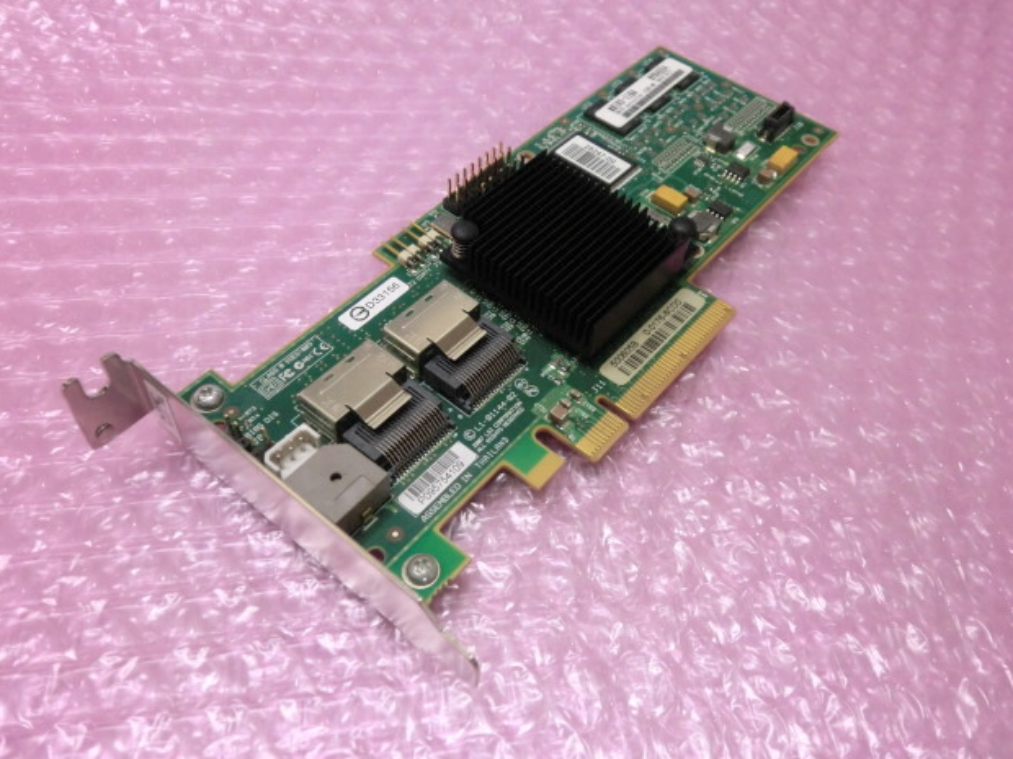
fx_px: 936
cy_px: 369
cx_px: 516
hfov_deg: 56.8
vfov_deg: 44.2
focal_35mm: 32
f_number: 2.9
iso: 200
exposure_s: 1/60
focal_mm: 5.64
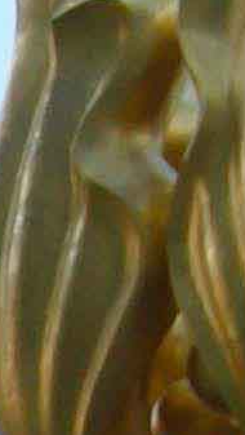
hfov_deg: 3.5
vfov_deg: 6.0
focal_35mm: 346
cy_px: 927
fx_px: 3989
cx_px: -410
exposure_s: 1/91.7
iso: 50
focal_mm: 6.3
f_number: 3.5
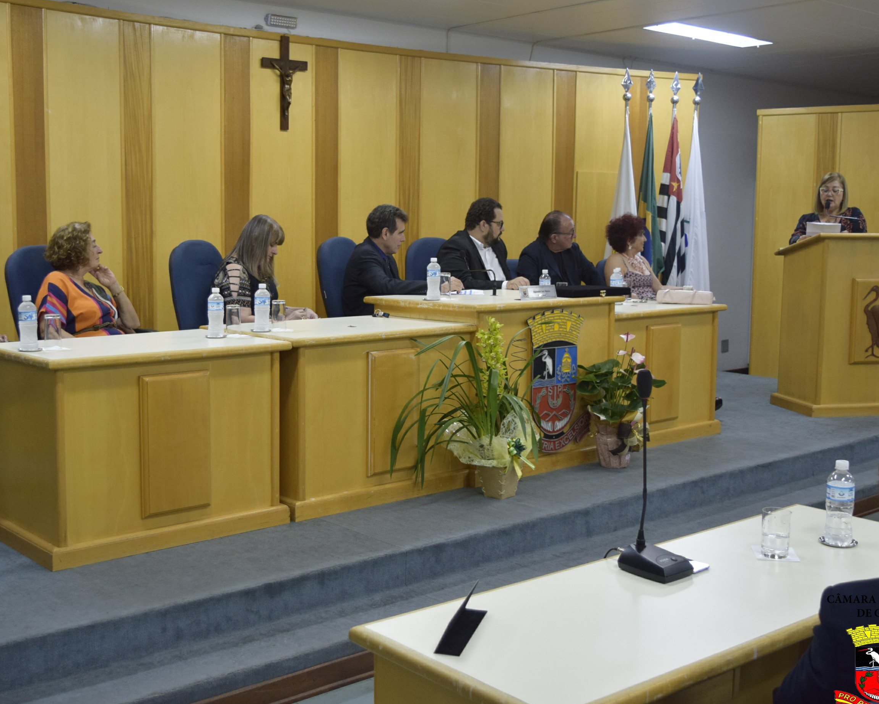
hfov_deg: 41.9
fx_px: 1145
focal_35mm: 44
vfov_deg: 34.1
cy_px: 339
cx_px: 382
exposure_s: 1/160
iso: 1000
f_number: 4
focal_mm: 24
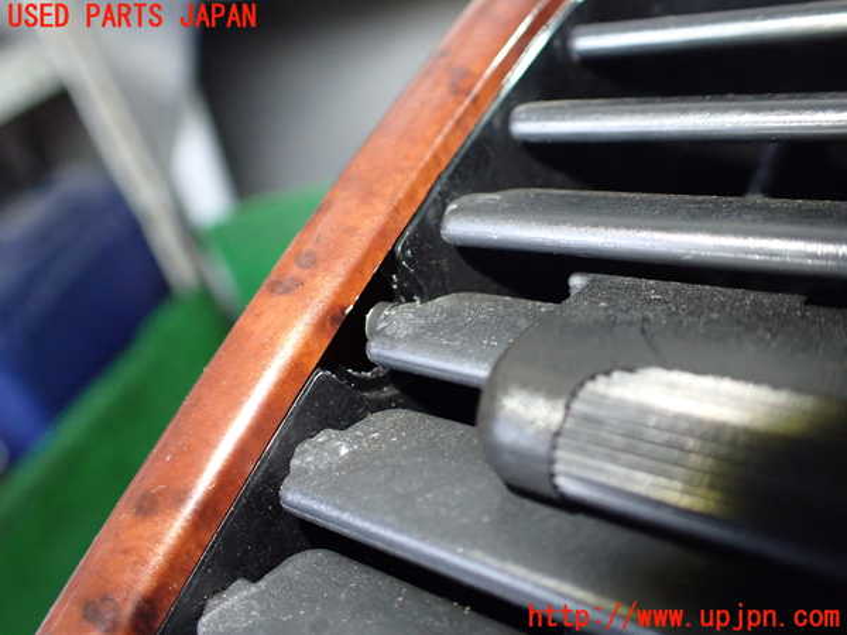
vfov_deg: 46.8
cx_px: 424
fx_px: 734
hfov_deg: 60.0
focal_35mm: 30
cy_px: 318
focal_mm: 5.4
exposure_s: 1/80
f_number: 2.3
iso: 800
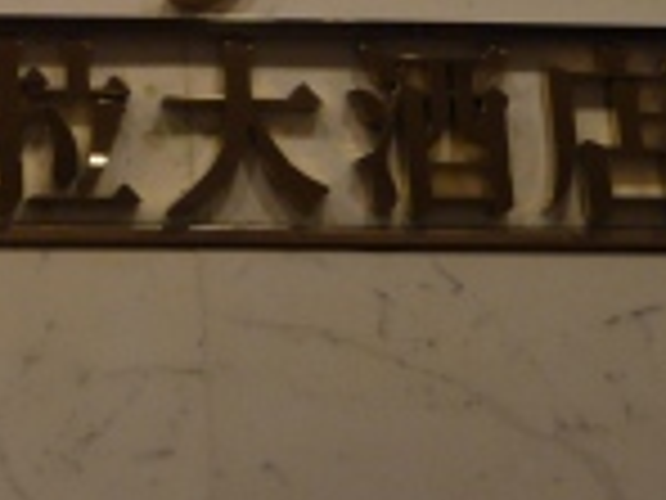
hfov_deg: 13.7
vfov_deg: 10.3
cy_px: -230
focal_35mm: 139
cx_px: -166
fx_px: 2674
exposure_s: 1/60
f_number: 4.8
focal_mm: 23
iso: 800
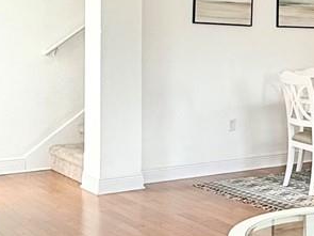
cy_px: 67
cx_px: 414
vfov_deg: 19.3
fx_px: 689
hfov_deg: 22.7
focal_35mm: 76
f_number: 2.2
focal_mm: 2.22
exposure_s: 1/120
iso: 80
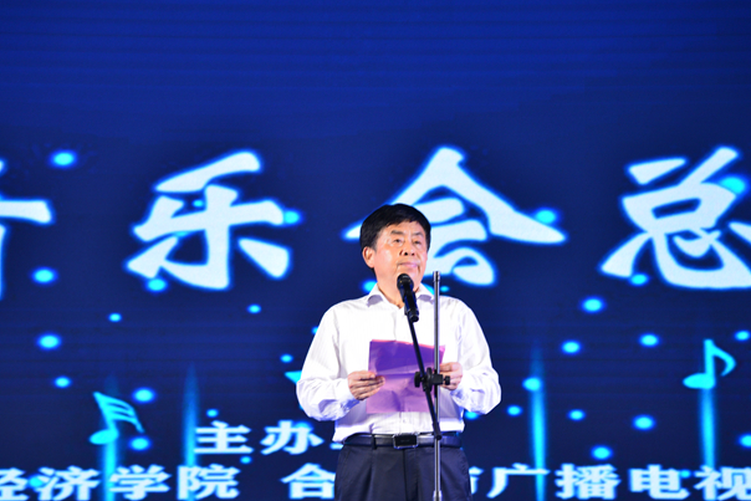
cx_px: 342
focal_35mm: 139
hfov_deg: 14.8
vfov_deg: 9.9
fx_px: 2900
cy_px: 259
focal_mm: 120
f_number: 4
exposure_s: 1/125
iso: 400
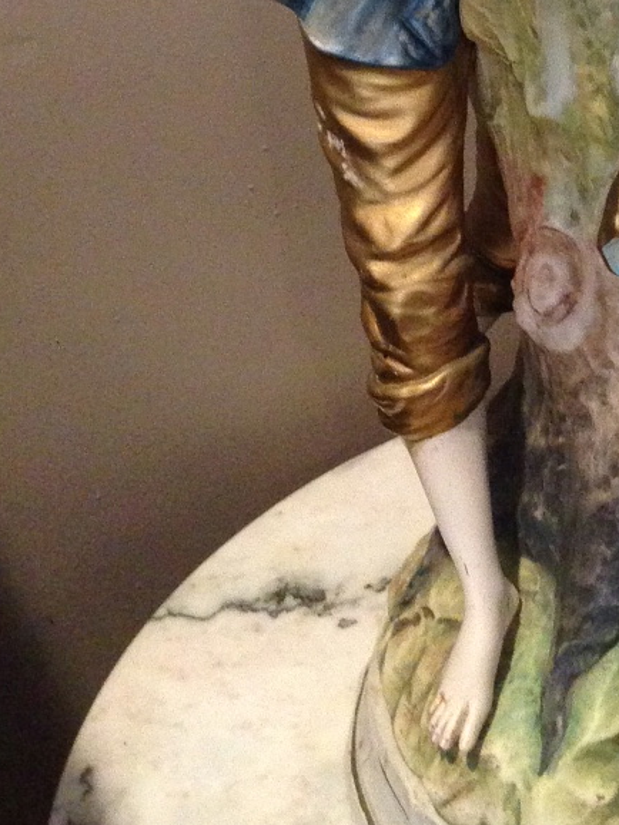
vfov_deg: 20.1
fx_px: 2218
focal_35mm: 93
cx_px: 800
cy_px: -103
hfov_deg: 15.2
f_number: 2.4
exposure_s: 1/20
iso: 320
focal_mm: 4.12
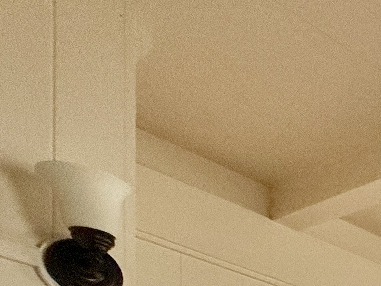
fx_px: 660
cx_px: 771
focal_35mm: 60
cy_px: 598
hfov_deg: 18.8
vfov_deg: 16.9
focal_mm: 2.22
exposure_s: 1/99
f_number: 2.2
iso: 100
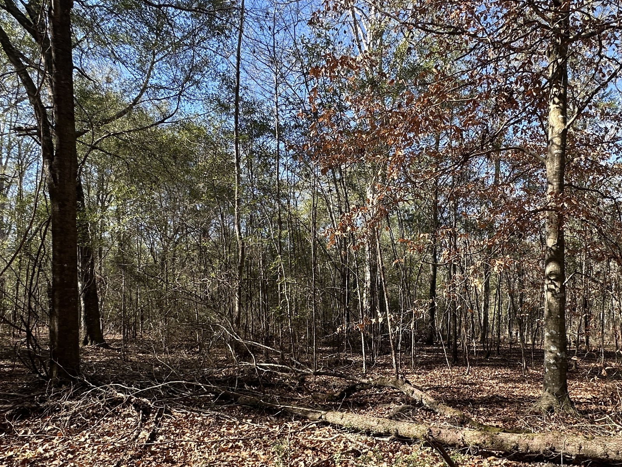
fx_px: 485
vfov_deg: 50.0
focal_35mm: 27
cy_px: 328
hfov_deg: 64.8
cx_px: 368
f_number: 2.2
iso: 40
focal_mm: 2.22
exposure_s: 1/319
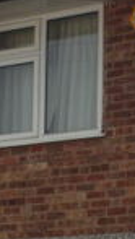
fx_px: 1117
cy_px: 162
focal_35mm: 176
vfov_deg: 12.2
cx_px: 125
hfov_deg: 6.9
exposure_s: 1/394
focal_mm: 6.2
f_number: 4.5
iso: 100
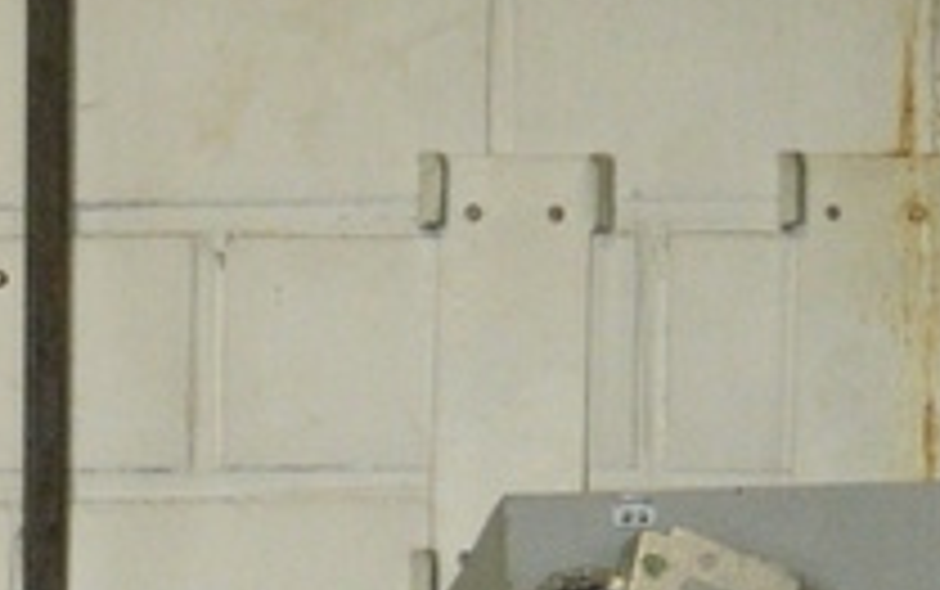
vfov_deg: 8.6
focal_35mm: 142
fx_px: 3641
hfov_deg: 14.6
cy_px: 1315
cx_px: 121
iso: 400
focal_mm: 6.2
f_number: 3.3
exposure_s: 1/15
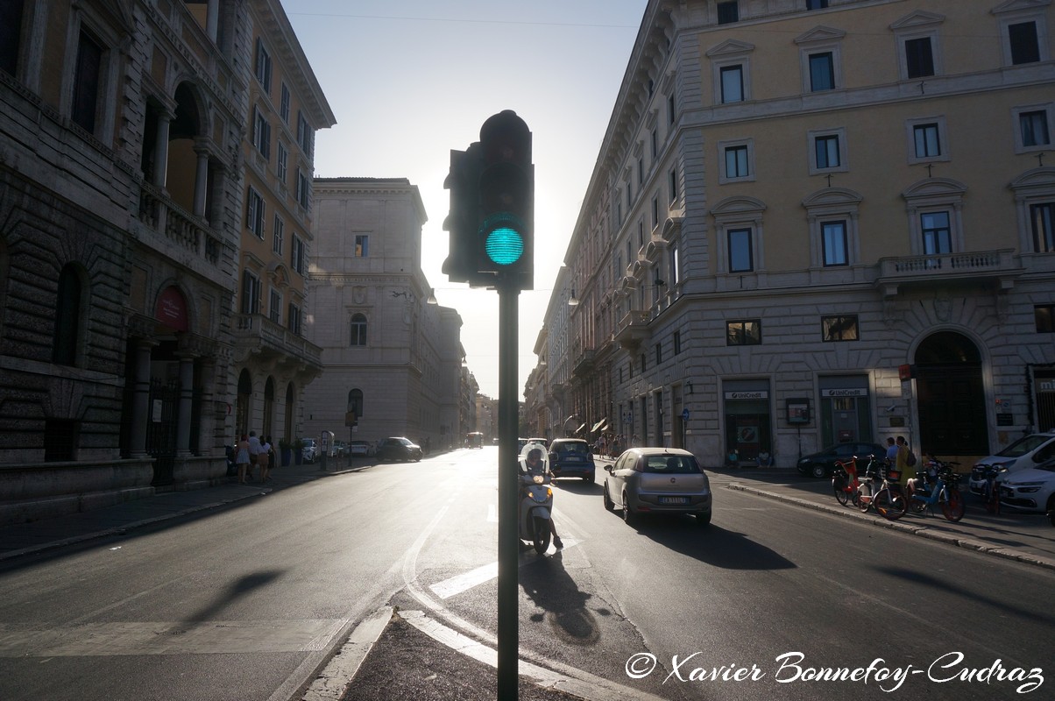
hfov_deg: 73.8
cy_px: 350
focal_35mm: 24
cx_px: 528
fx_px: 703
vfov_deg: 53.0
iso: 100
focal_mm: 16
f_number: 4.5
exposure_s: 1/1600
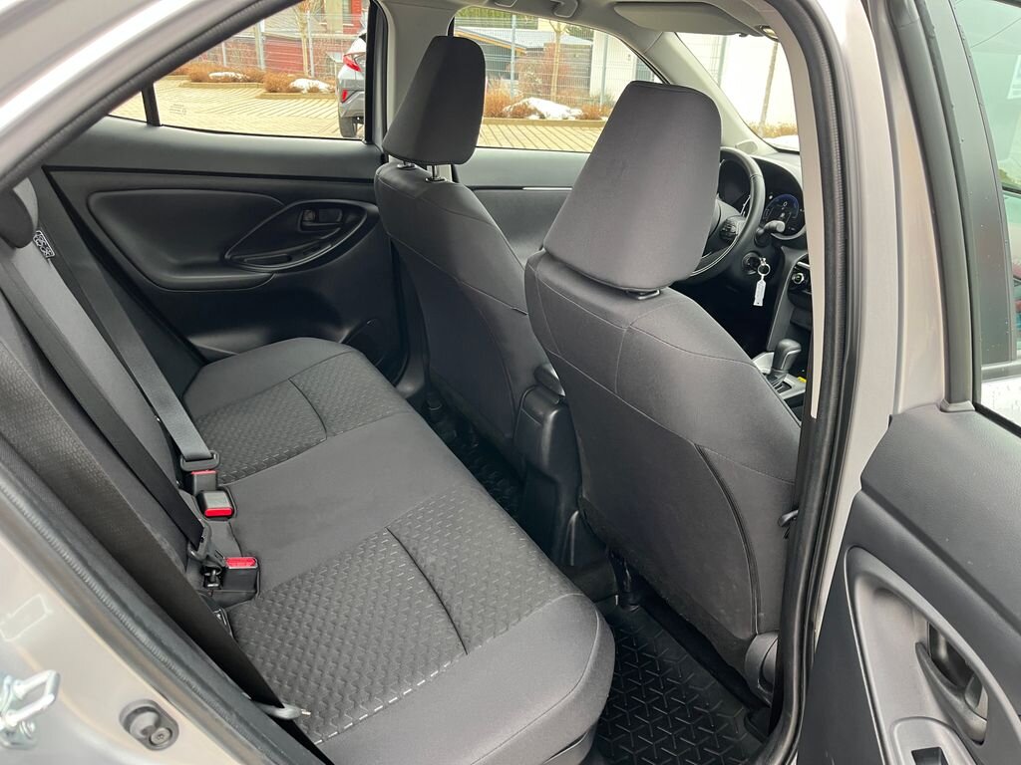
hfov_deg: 67.3
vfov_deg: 53.1
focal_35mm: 26
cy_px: 382
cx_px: 510
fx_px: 767
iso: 125
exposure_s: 1/60
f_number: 1.6
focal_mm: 5.1
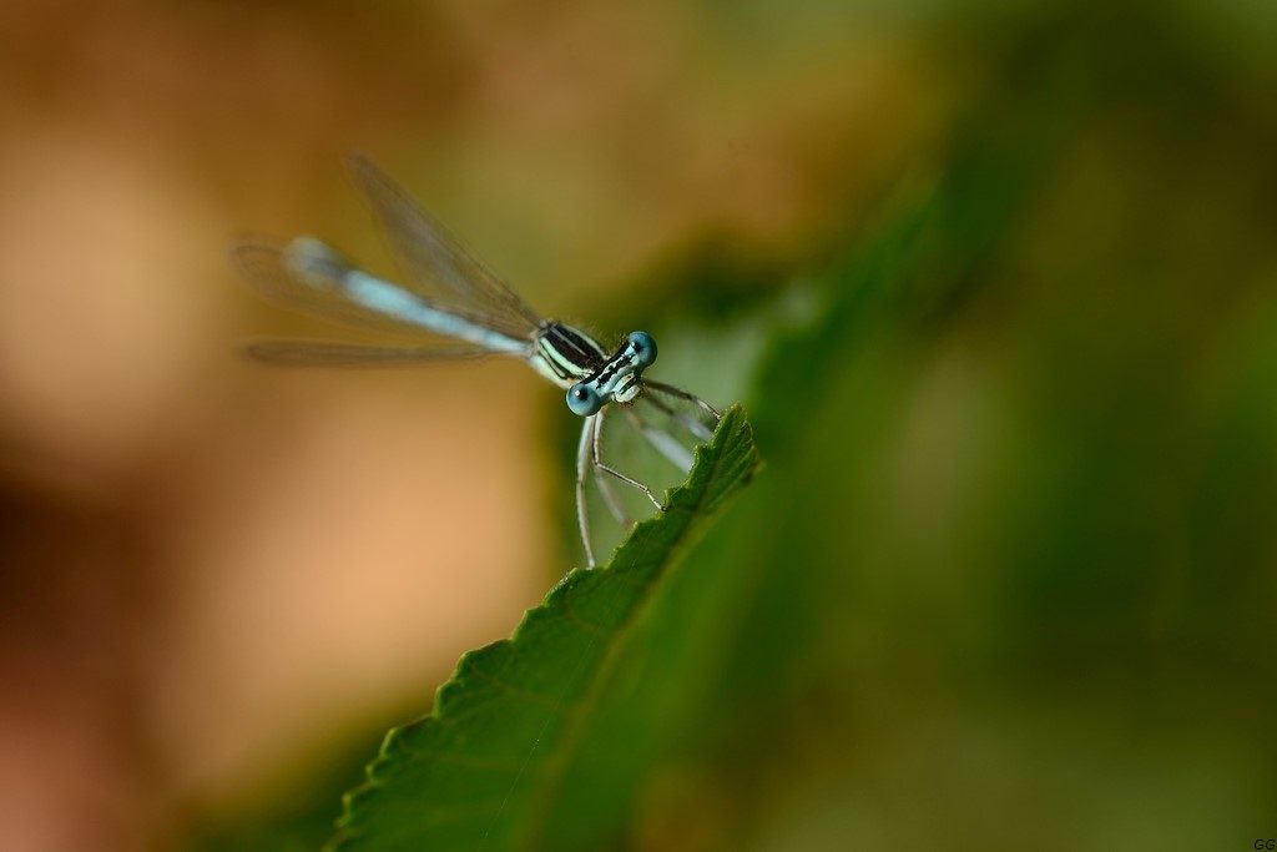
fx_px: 5587
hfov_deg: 13.0
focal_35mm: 158
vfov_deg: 8.7
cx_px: 638
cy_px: 426
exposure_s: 1/250
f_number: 9
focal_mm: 105
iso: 100
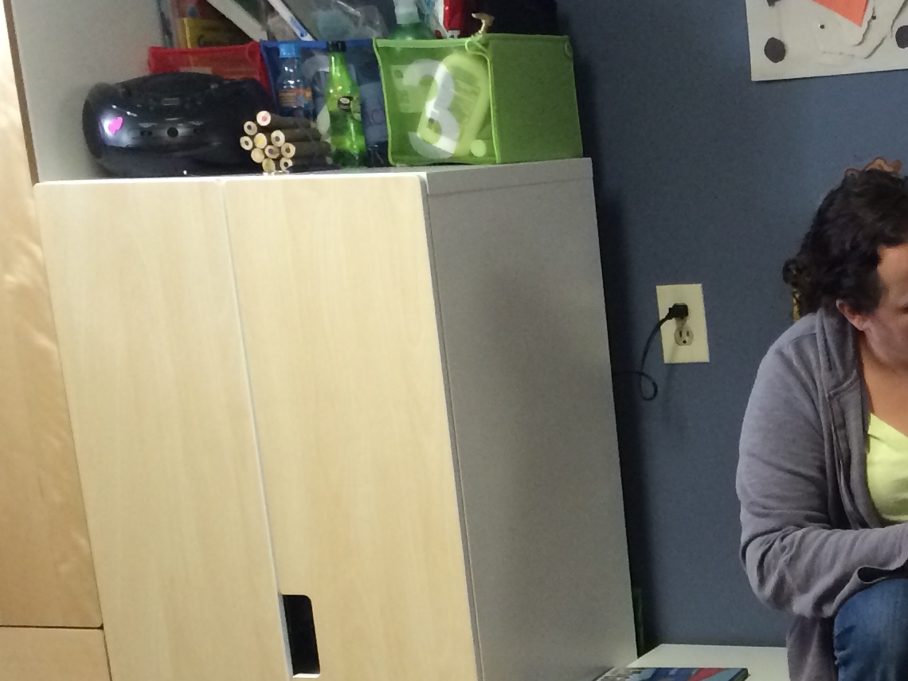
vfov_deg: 17.3
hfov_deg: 22.1
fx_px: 2177
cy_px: 710
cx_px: 1033
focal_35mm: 83
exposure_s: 1/30
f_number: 2.2
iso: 200
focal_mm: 4.15
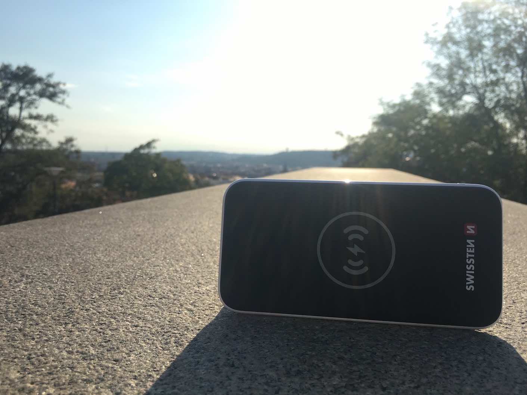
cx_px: 264
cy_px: 198
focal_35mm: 29
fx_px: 441
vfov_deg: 48.2
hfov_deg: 61.7
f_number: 2.2
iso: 25
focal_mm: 4.15
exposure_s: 1/1637
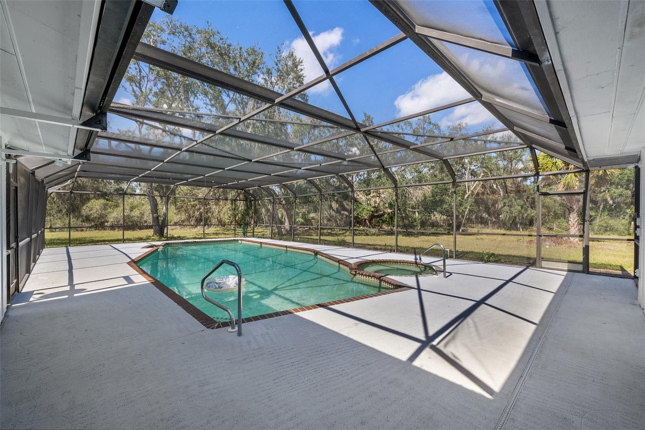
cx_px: 322
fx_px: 251
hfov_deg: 104.2
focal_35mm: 14
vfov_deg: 81.2
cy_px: 215
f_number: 9
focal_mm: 14
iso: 320
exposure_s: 1/400
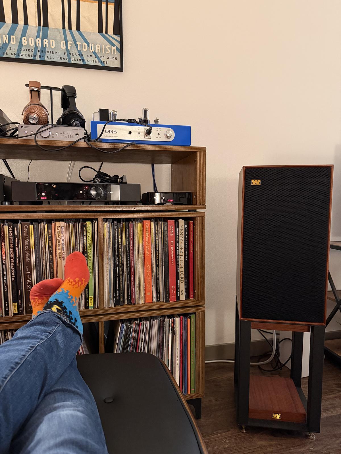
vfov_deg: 71.6
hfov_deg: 56.8
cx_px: 170
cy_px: 227
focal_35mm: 24
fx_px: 315
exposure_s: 1/40
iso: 1000
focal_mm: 6.76
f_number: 1.78
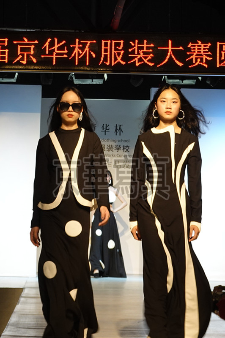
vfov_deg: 33.4
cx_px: 112
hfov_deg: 22.6
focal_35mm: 60
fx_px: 563
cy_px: 169
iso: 320
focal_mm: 22
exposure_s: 1/60
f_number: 4
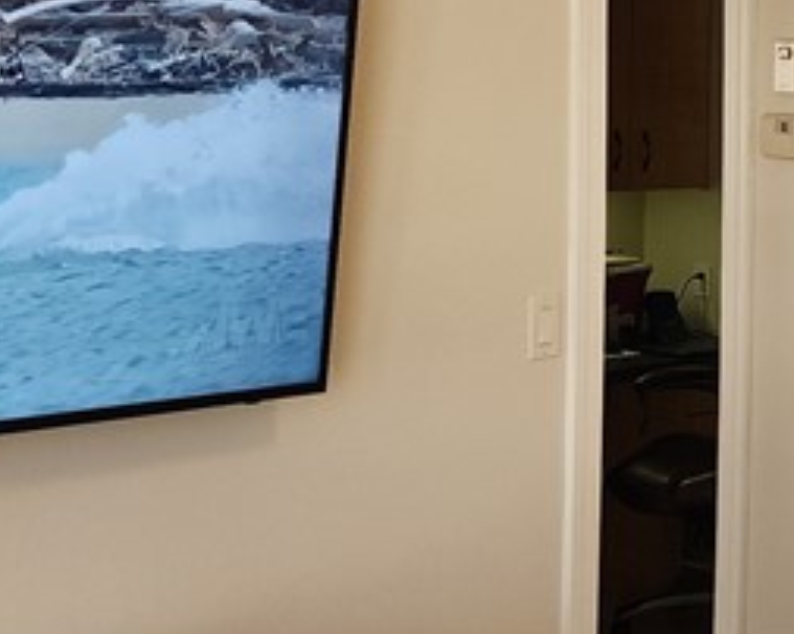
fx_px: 2137
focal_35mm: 91
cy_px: 317
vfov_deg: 16.9
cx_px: 945
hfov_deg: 19.8
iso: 160
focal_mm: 6.4
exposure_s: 1/120
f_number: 1.8
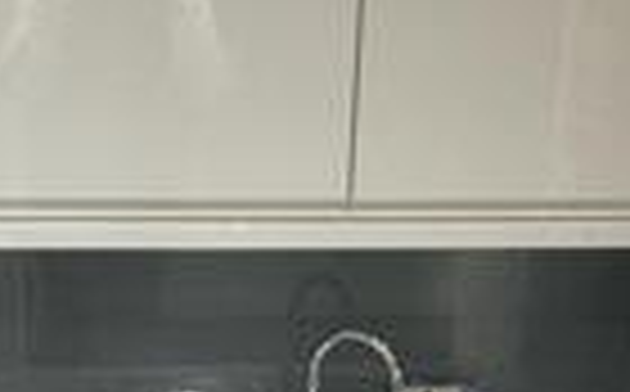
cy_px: 478
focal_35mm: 85
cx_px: 144
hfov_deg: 24.1
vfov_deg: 14.8
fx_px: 1457
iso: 200
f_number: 2.2
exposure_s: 1/100
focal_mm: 2.22
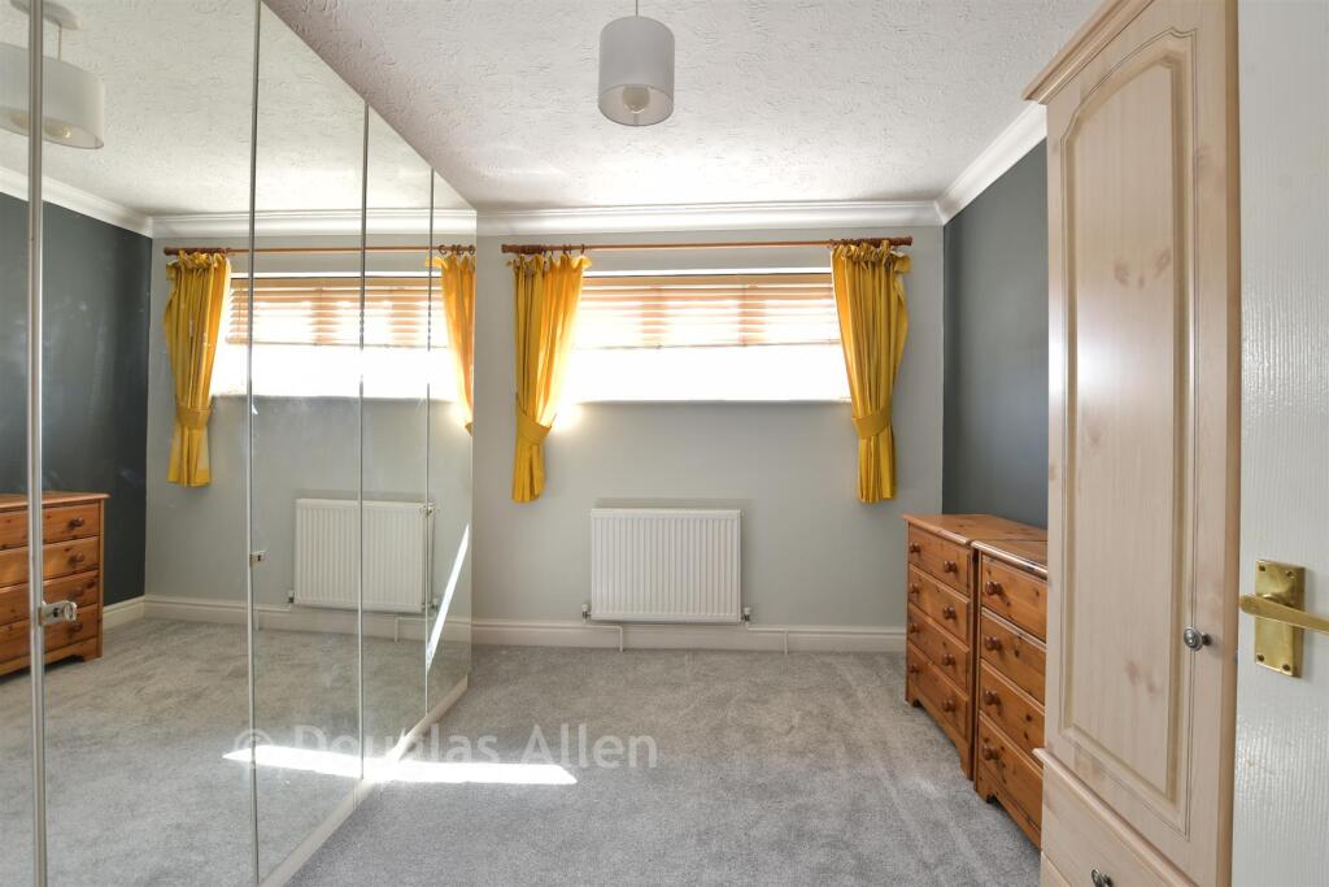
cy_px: 444
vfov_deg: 77.3
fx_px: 554
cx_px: 664
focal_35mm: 15
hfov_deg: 100.4
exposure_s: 1/3
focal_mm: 10
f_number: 8
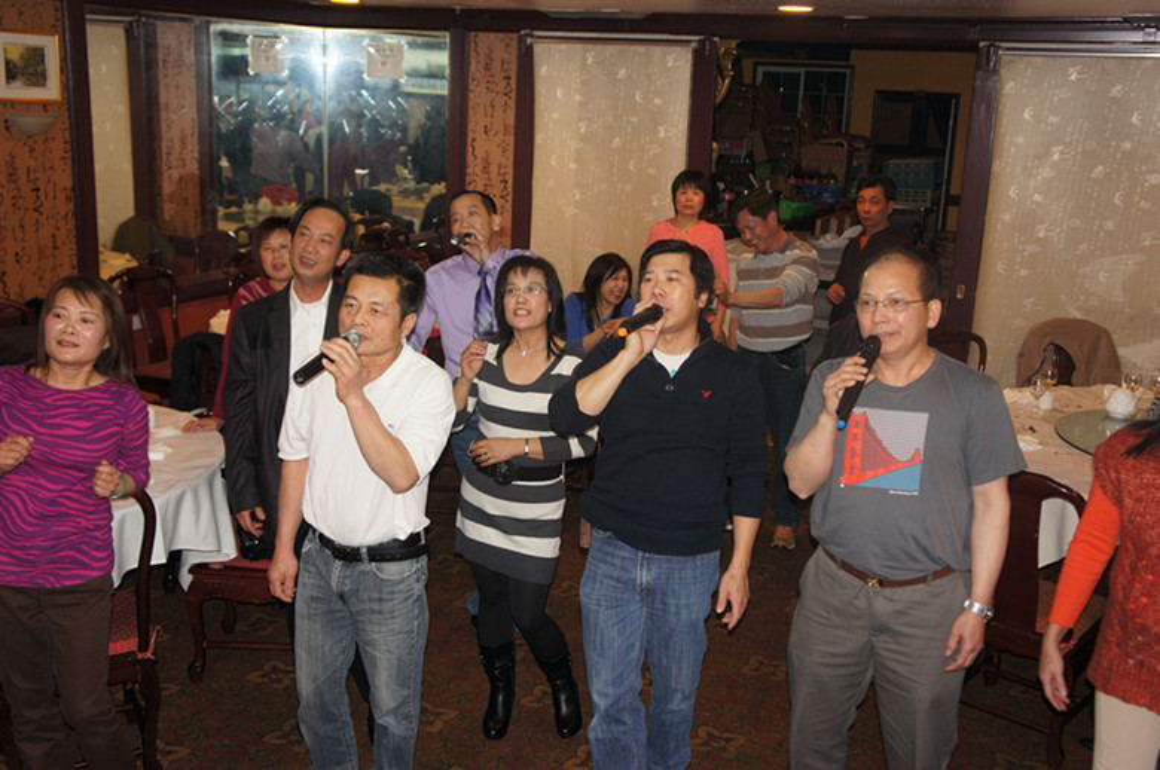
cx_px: 580
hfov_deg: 51.3
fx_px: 1207
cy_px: 385
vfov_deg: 35.4
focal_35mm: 38
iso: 200
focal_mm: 25
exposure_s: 1/60
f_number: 4
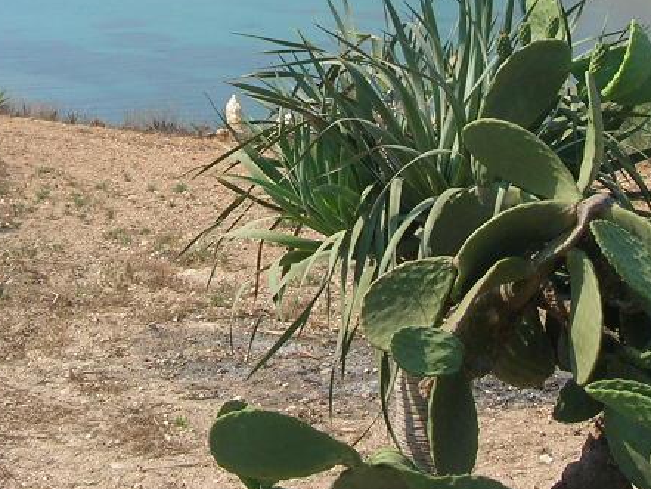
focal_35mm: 79
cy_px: 15
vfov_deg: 18.3
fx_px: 1486
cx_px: 311
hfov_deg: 24.7
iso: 50
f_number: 4.9
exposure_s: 1/365
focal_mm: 5.7
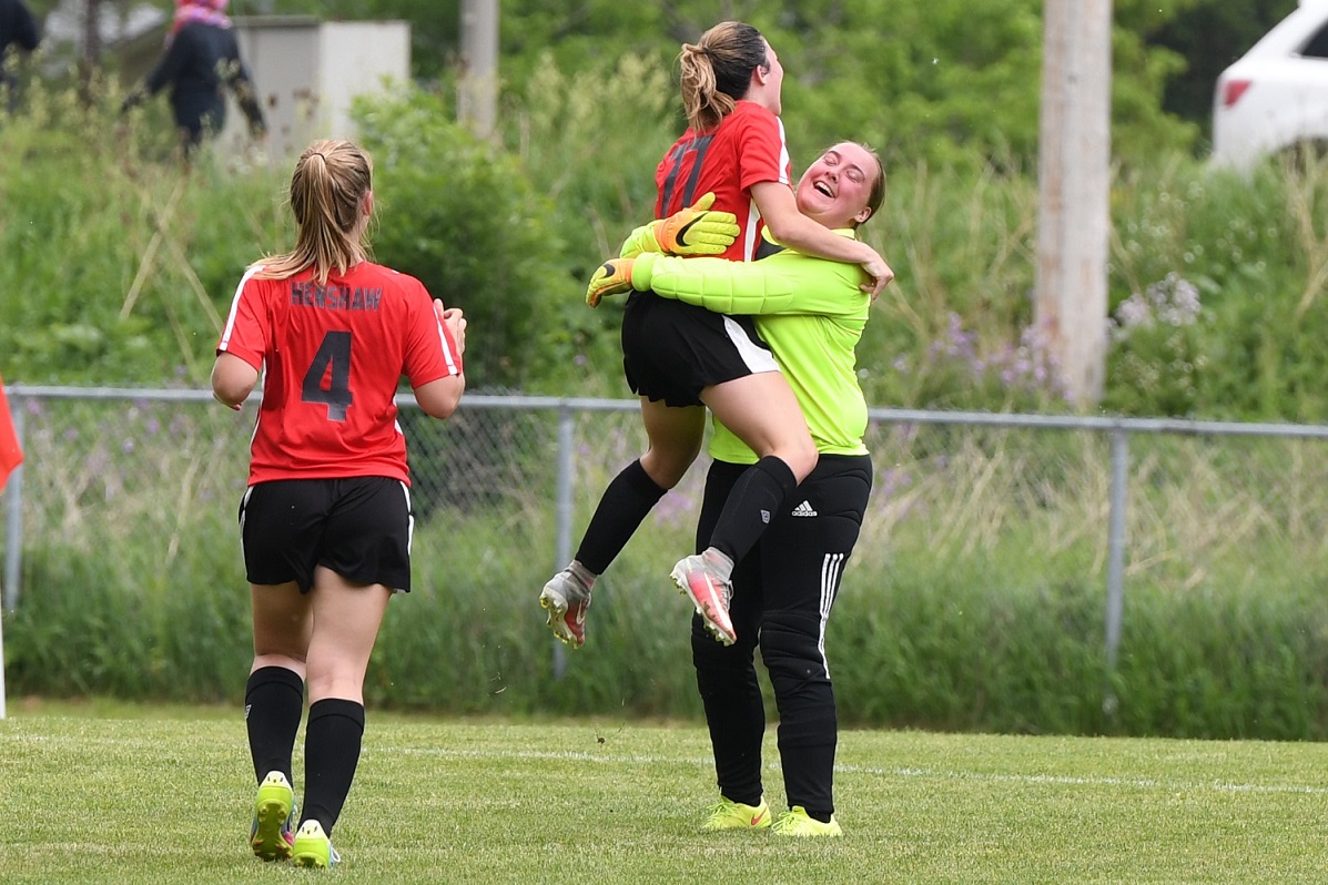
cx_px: 664
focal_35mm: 300
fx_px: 11066
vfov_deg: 4.6
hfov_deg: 6.9
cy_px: 442
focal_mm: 200
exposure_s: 1/1000
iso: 320
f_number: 5
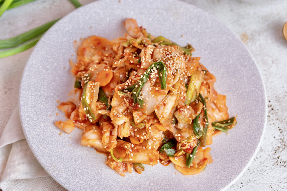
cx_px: 144
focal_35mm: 90
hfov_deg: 22.6
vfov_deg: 15.2
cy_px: 96
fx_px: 718
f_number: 5.6
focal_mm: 90
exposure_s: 1/100
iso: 50
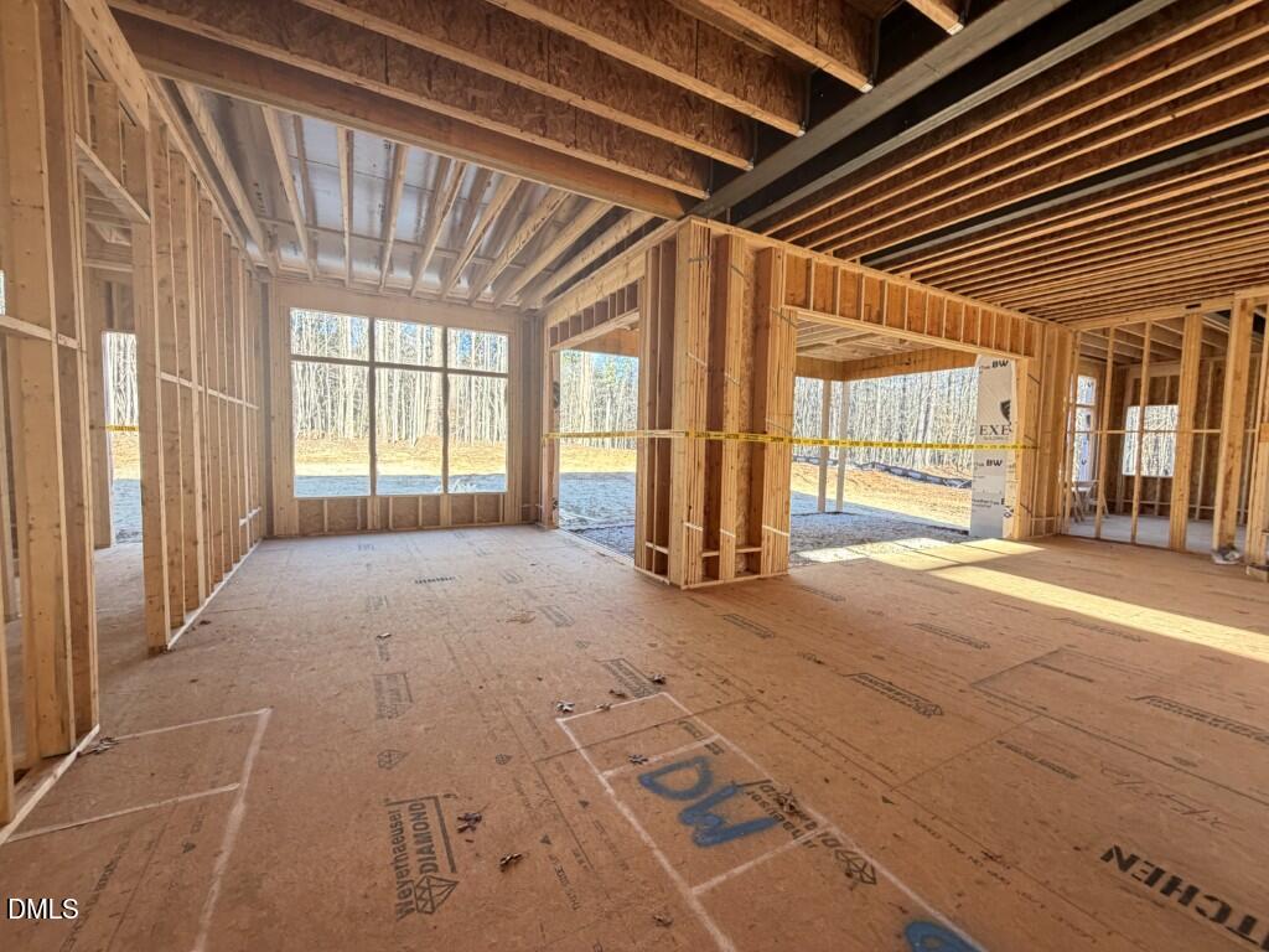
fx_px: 513
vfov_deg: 85.7
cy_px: 476
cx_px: 634
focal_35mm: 14
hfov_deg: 102.1
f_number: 2.2
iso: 250
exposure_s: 1/121
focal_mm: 2.22
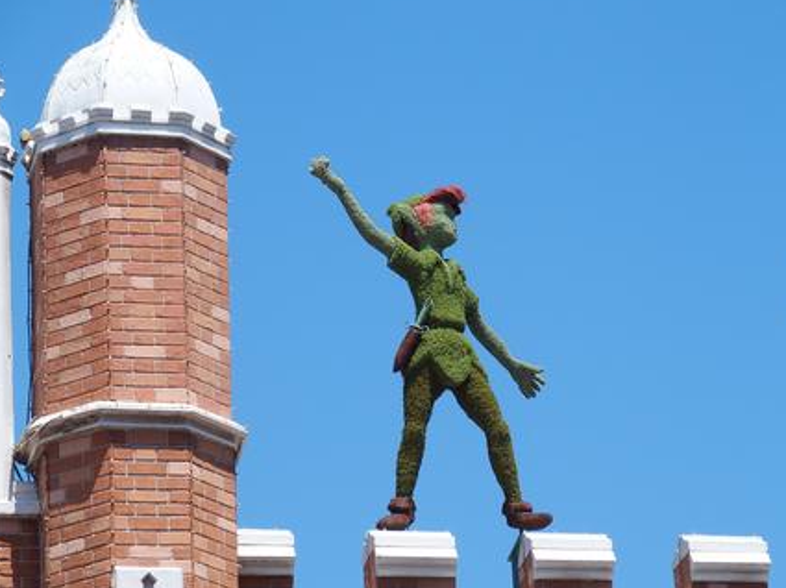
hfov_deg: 11.3
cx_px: 392
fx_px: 3970
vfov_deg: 8.5
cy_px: 283
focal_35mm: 175
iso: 100
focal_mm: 35
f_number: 4
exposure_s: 1/1000
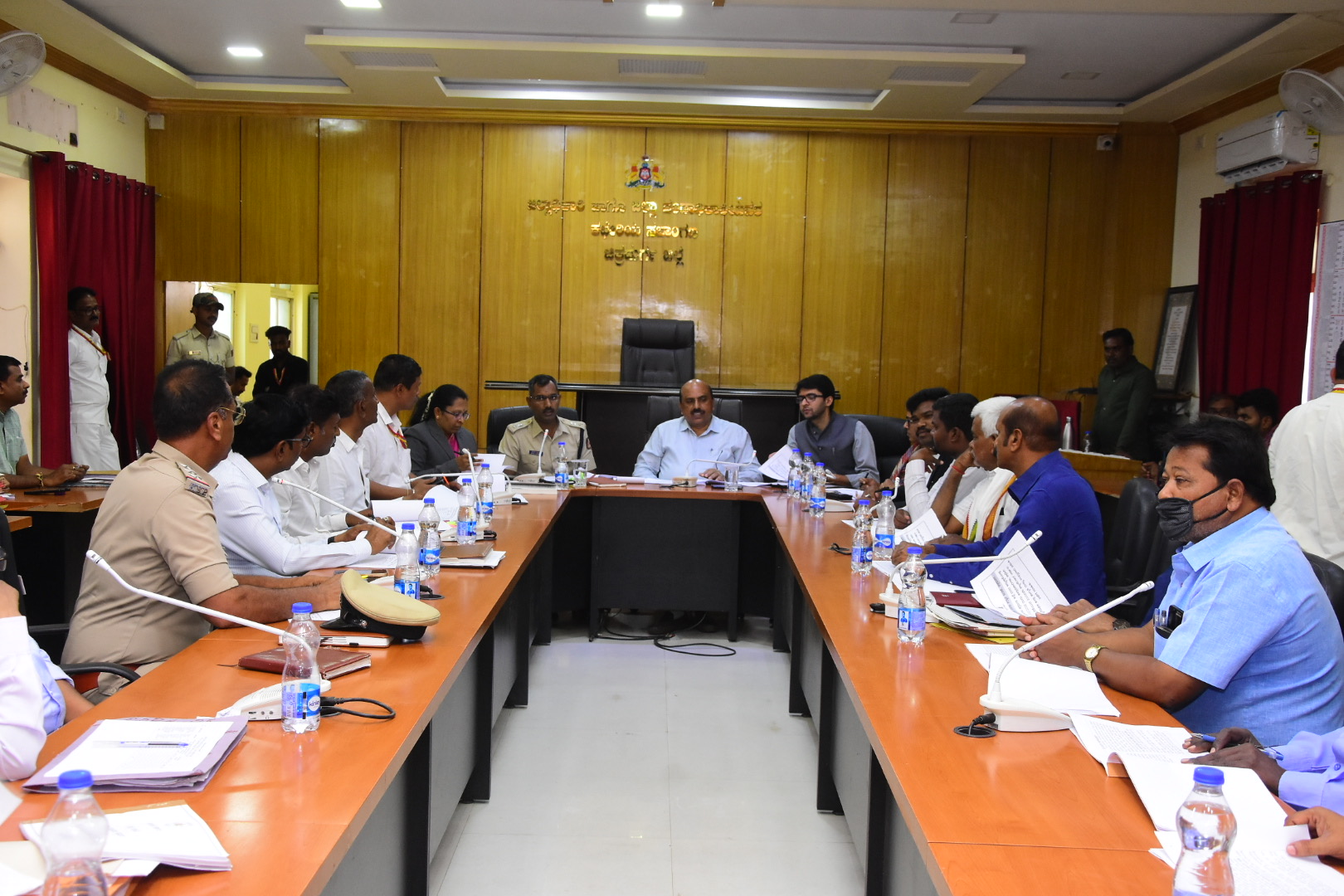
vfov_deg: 35.5
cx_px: 672
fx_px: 1400
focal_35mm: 38
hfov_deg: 51.3
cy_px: 448
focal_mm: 25
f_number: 5.6
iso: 1600
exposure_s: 1/80
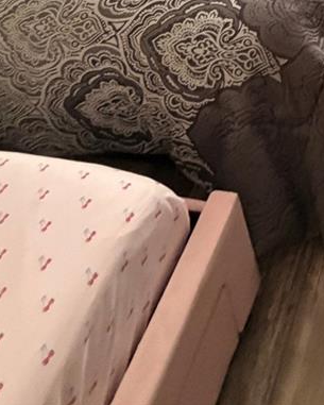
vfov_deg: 26.9
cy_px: -230
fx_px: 515
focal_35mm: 43
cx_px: 457
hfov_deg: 27.1
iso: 400
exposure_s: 1/60
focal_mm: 2.22
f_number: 2.2
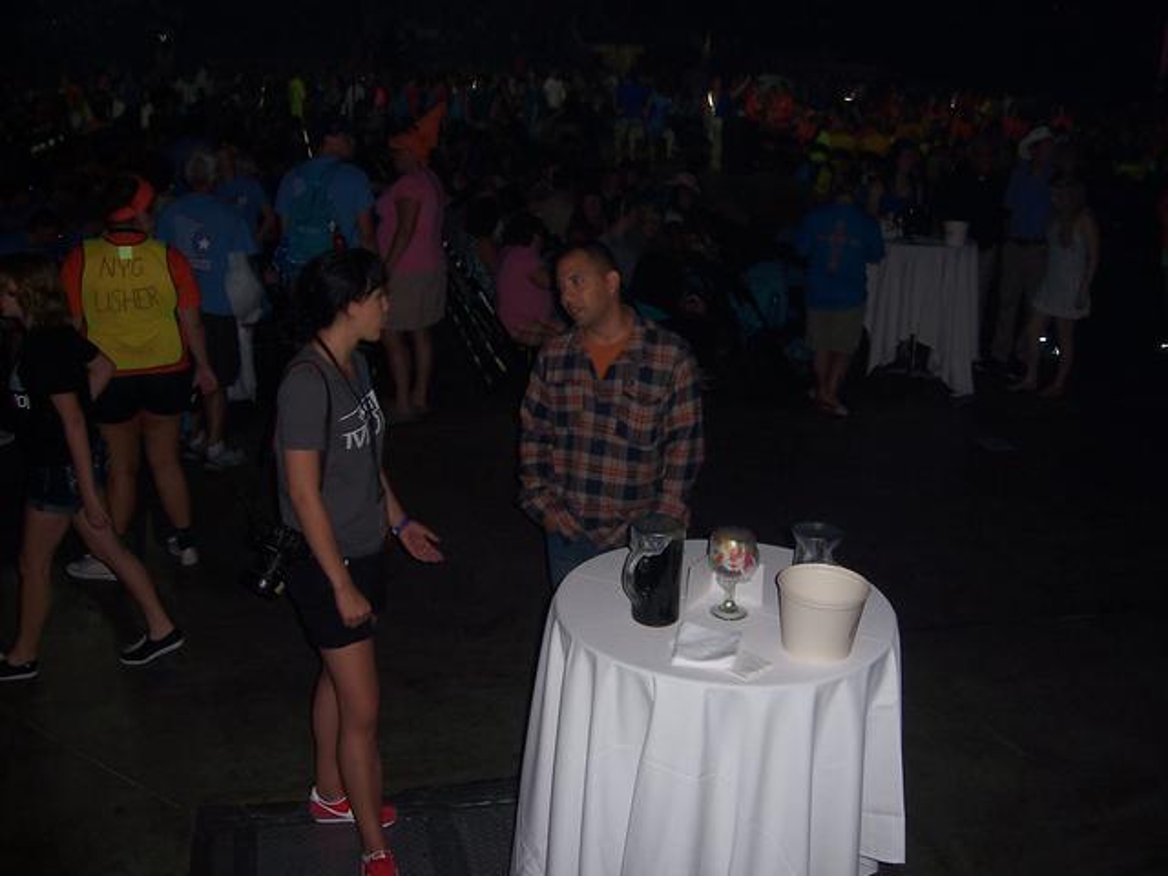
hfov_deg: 51.4
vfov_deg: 39.7
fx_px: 1215
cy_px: 438
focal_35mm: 36
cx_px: 584
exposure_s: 1/60
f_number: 3
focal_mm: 6
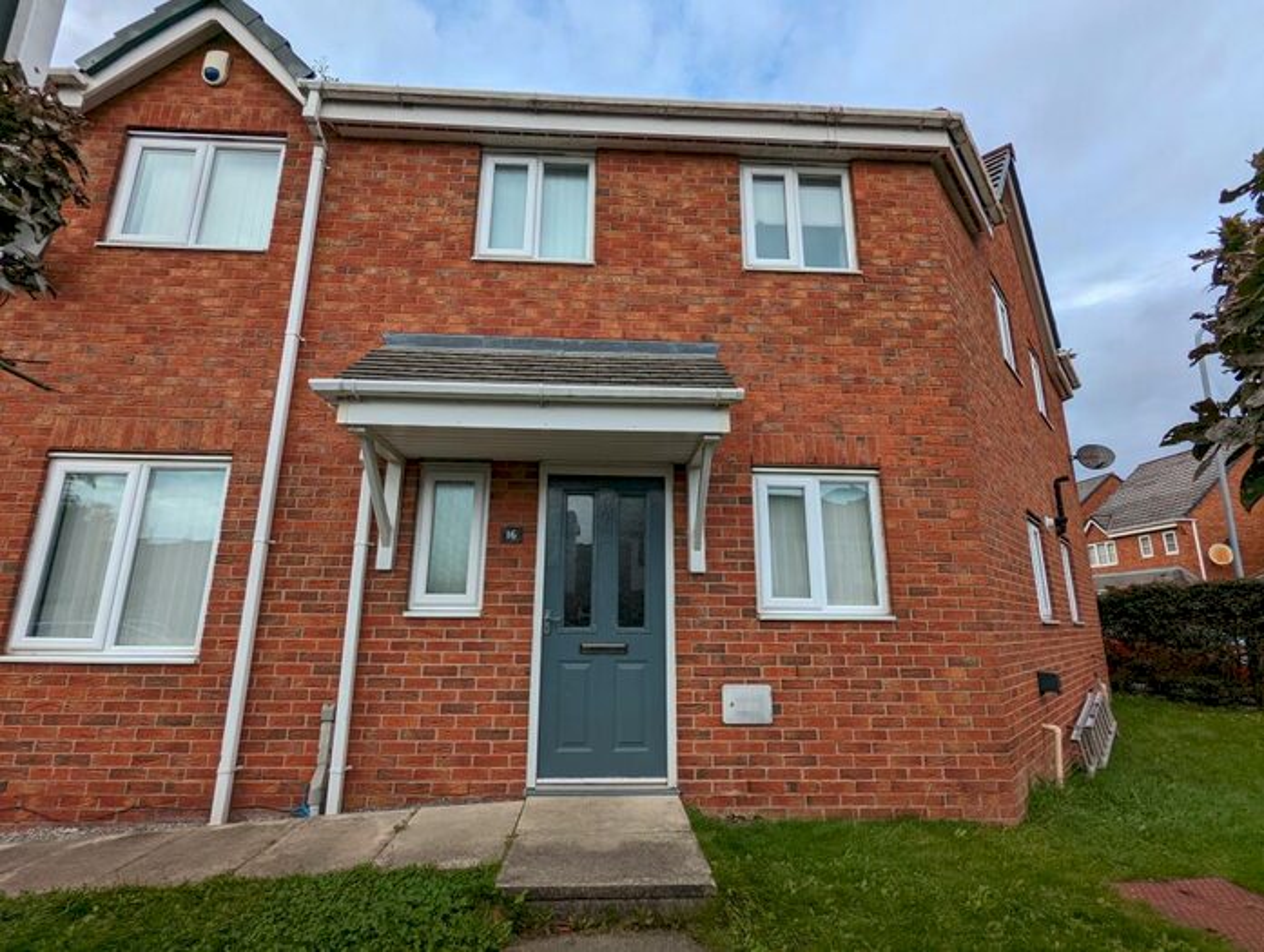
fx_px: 585
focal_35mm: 16
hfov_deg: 94.4
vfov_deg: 78.3
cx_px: 632
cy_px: 476
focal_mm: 2.35
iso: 51
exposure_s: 1/500
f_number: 2.2
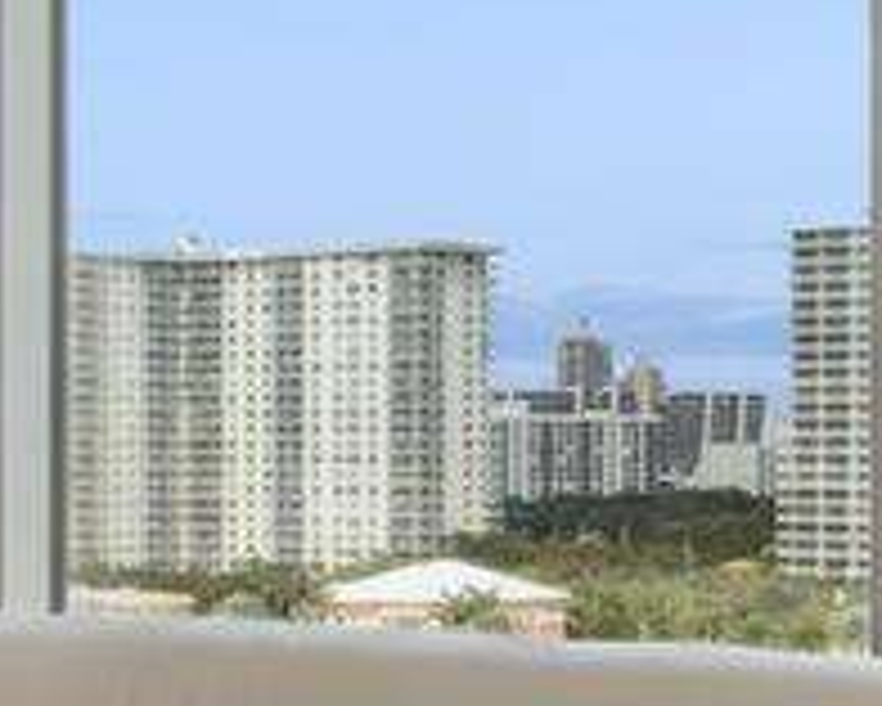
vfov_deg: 14.3
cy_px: 585
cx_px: -405
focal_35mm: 107
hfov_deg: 16.5
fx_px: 2794
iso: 200
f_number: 9
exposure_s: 1/125
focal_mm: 14
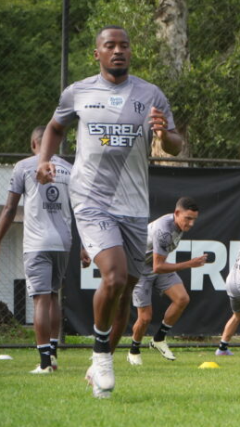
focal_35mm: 152
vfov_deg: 14.1
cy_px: 214
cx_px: 319
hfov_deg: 7.9
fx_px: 1718
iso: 500
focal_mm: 64
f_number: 4
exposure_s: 1/2000
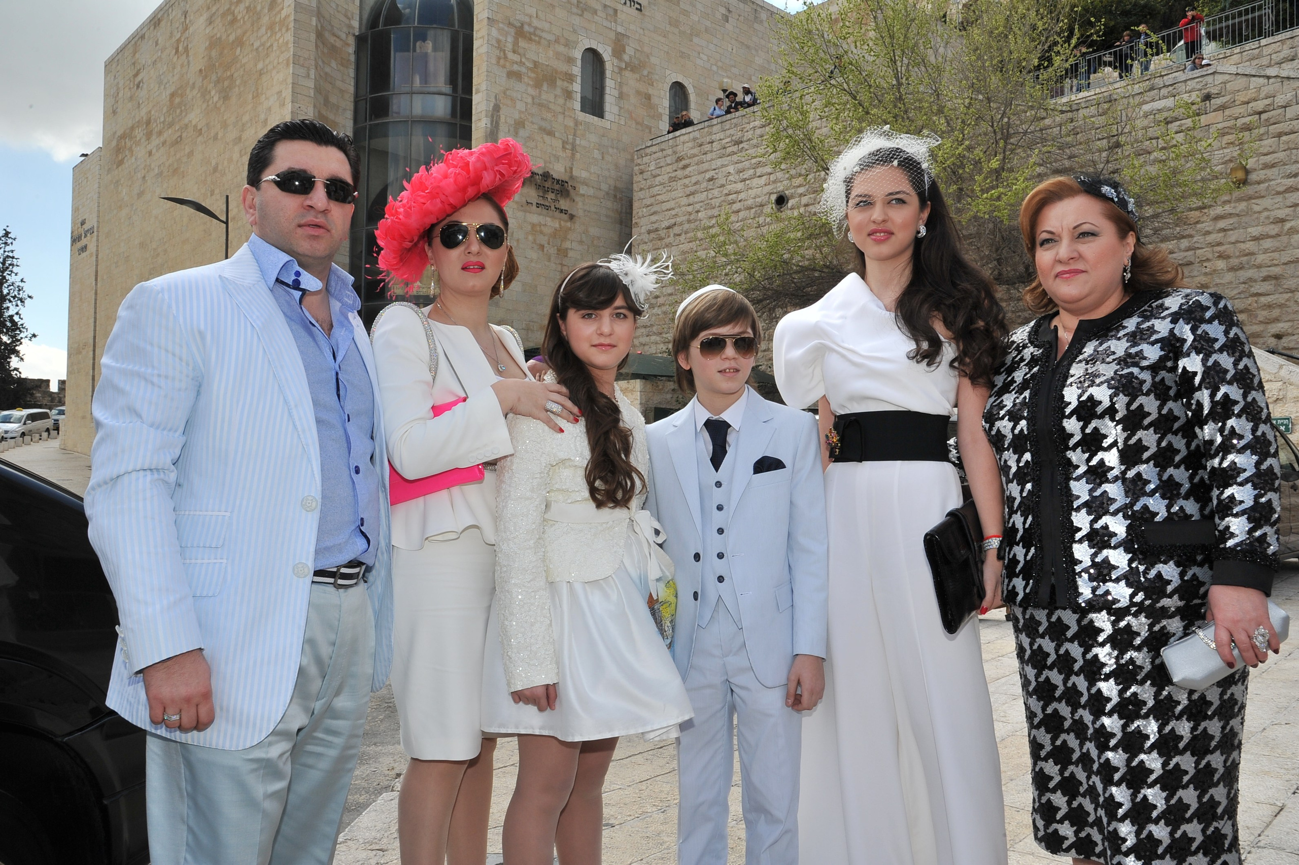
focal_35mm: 27
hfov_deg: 67.4
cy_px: 432
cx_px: 650
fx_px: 974
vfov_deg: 47.9
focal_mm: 27
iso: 500
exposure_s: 1/250
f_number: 16
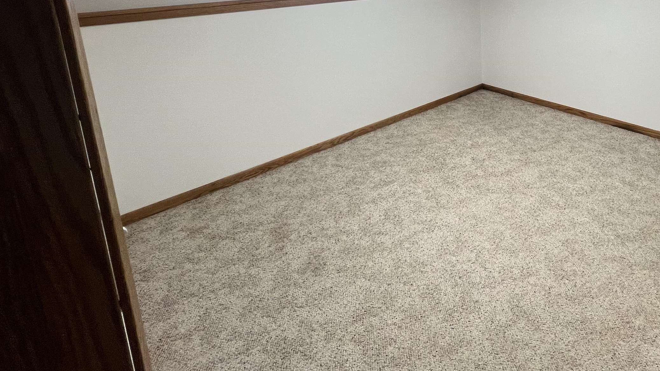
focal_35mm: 21
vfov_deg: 47.5
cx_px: 469
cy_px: 30
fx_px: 367
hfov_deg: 79.4
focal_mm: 1.57
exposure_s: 1/120
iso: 80
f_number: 1.8
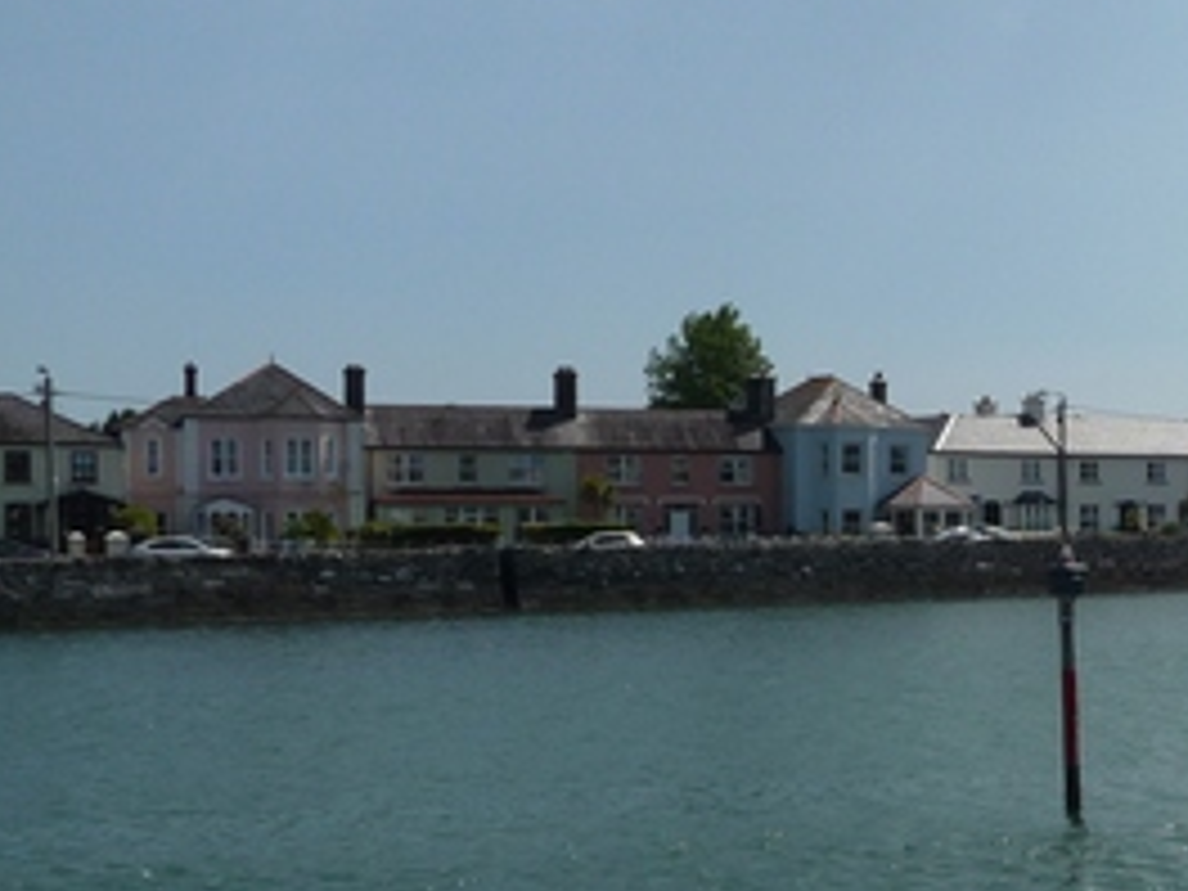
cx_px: 1400
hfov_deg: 25.8
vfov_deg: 21.6
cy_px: 540
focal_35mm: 68
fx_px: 2334
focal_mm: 4.7
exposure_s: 1/500
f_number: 8
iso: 100
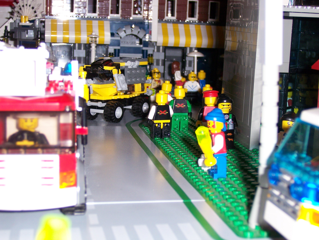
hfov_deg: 27.8
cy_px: 120
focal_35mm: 70
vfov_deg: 21.0
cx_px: 160
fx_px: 646
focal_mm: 11.6
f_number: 3.8
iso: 100
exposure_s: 1/100
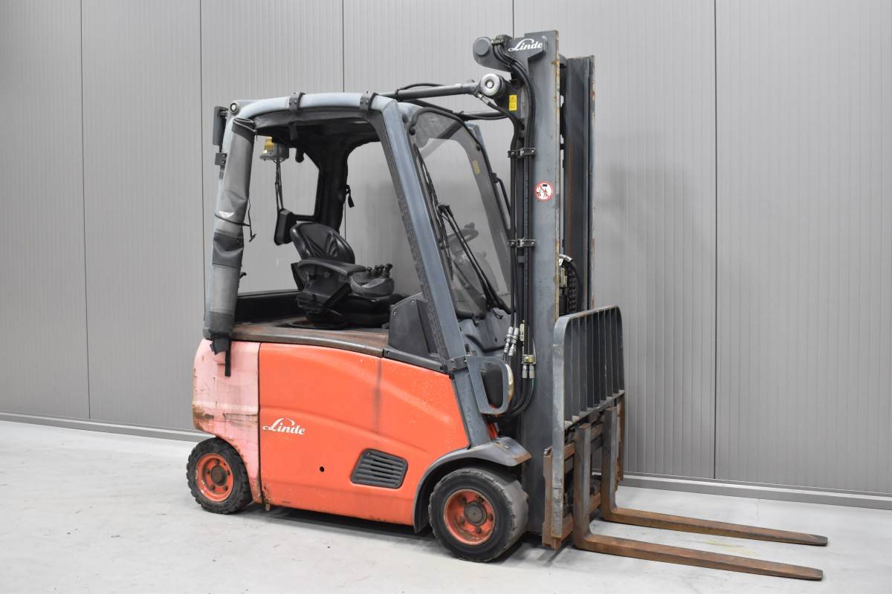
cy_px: 297
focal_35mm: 36
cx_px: 446
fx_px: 892
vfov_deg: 36.9
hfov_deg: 53.1
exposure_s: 1/30
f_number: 5
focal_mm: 24
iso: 1600
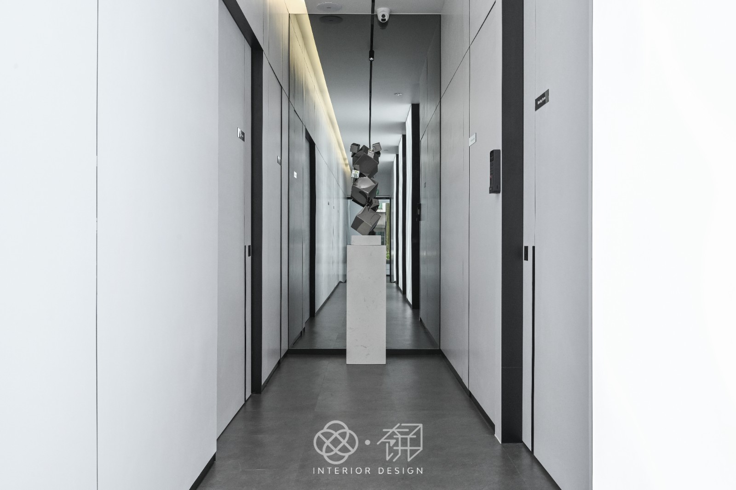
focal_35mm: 30
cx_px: 368
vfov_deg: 43.6
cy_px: 245
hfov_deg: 61.9
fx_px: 613
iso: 400
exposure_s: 1/40
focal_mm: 30
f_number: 10
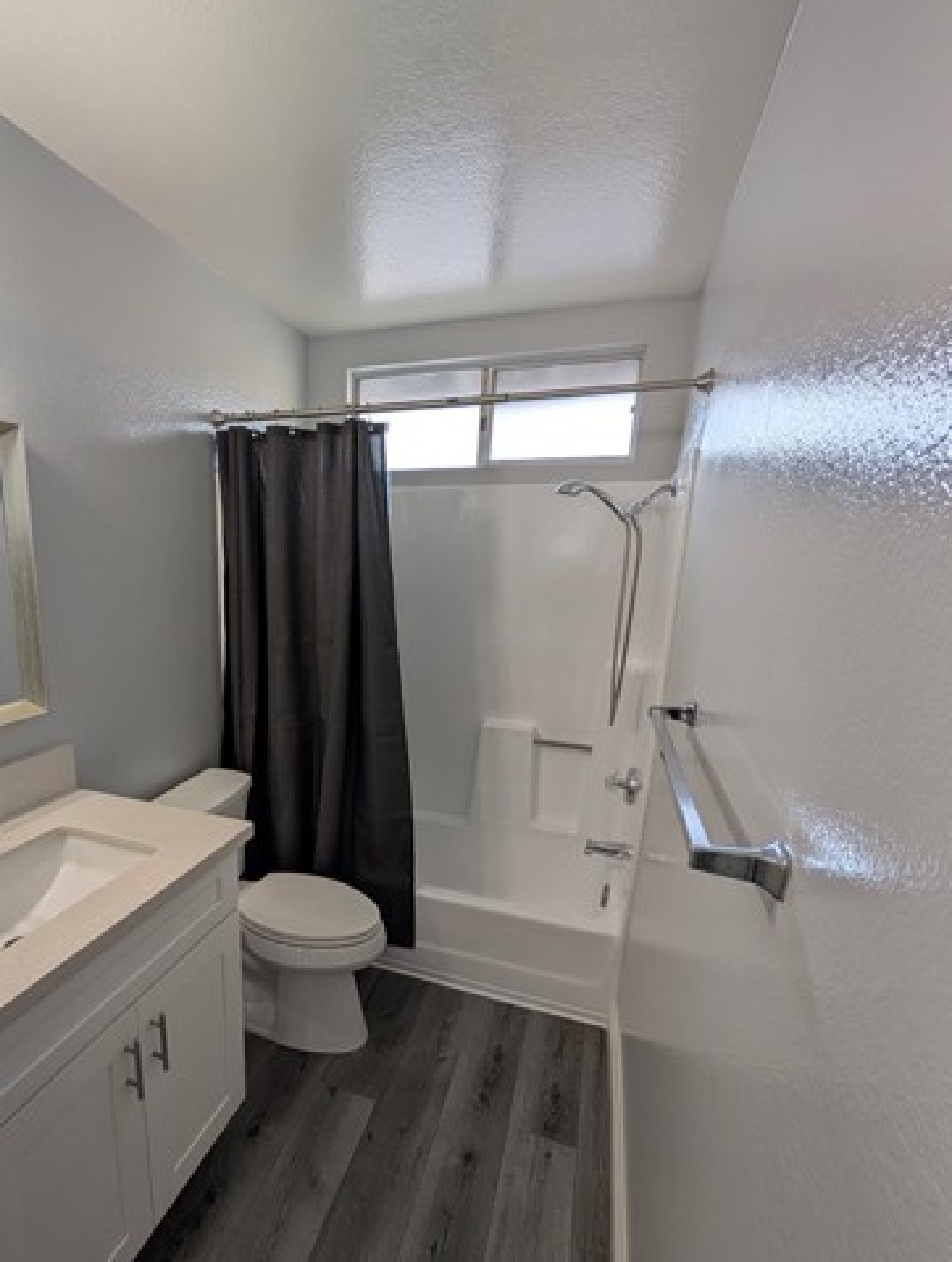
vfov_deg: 93.7
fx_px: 585
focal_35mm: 16
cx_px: 337
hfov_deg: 76.4
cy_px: 726
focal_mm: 2.02
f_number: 1.7
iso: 54
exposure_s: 1/217
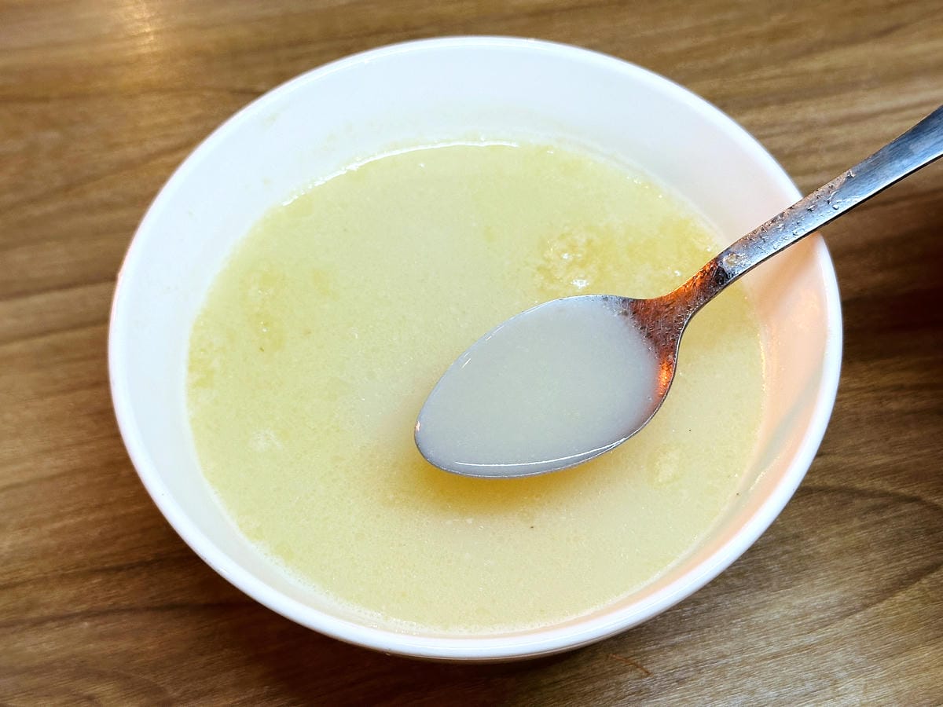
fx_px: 1308
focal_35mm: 48
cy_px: 354
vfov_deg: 30.3
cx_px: 472
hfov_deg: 39.7
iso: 160
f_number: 1.78
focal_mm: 6.86
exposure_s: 1/60
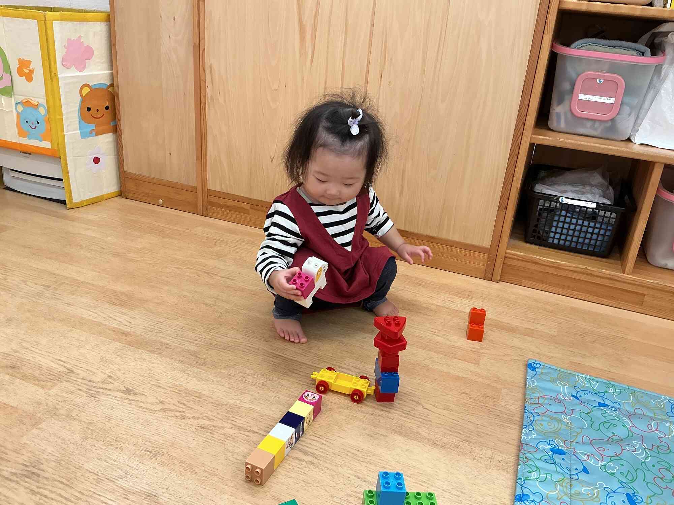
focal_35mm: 29
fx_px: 565
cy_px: 252
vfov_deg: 48.2
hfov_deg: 61.7
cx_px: 337
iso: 64
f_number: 1.8
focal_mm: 3
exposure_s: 1/120
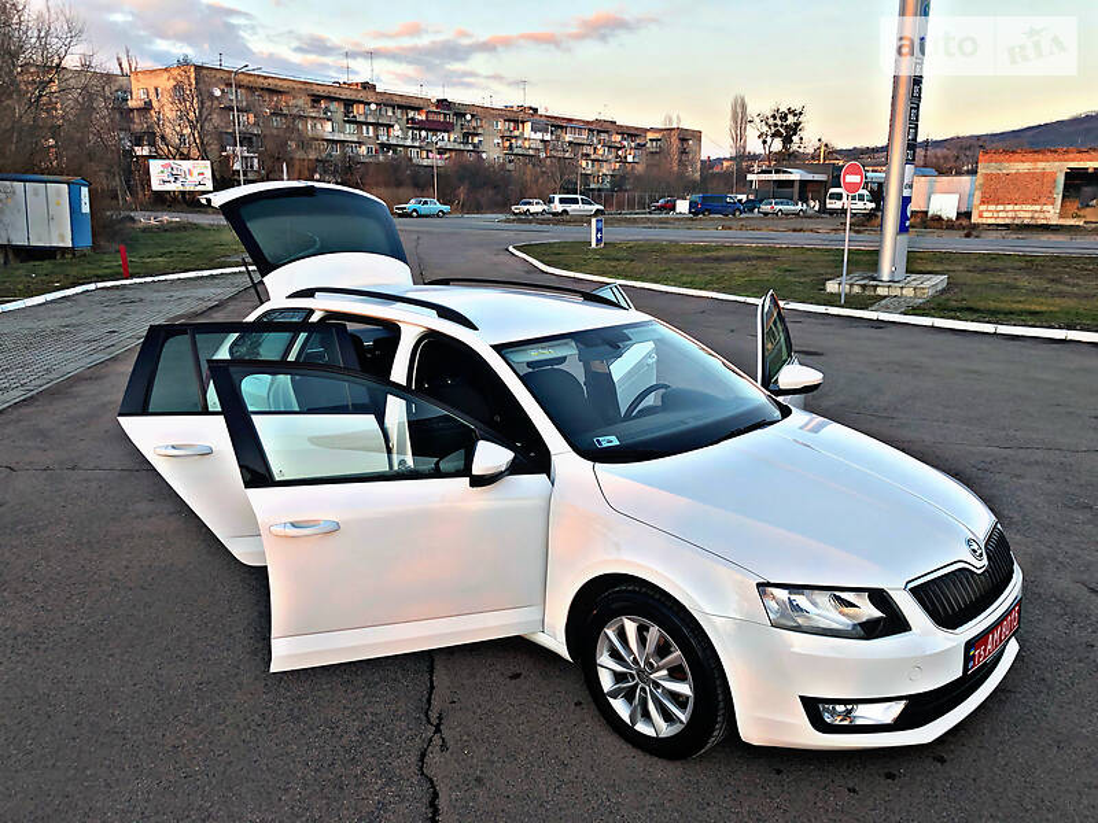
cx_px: 549
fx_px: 888
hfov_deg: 63.4
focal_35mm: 28
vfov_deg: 49.7
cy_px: 412
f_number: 1.8
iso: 25
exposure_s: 1/120
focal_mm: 4
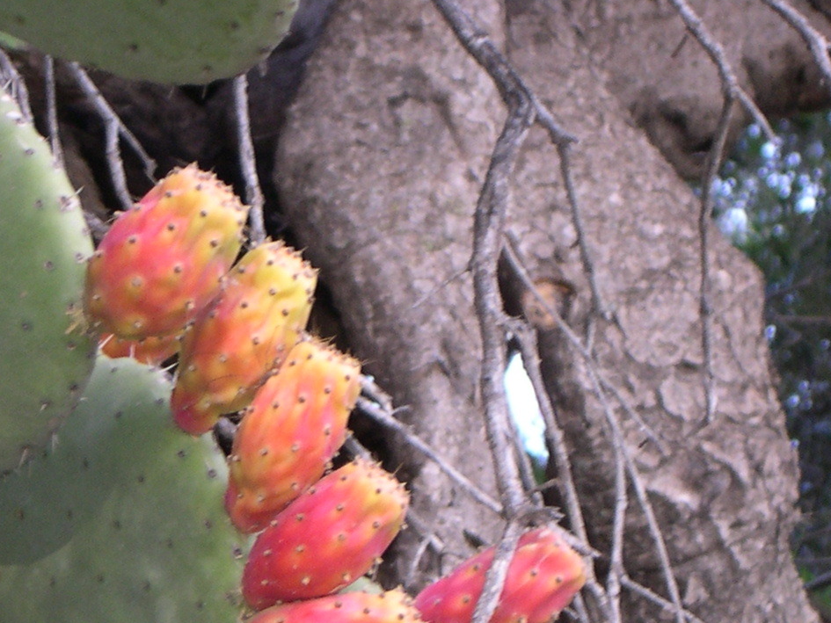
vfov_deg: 8.2
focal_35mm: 181
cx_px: 216
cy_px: 460
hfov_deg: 10.9
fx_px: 4346
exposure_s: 1/30
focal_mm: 24
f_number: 4.9
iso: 125
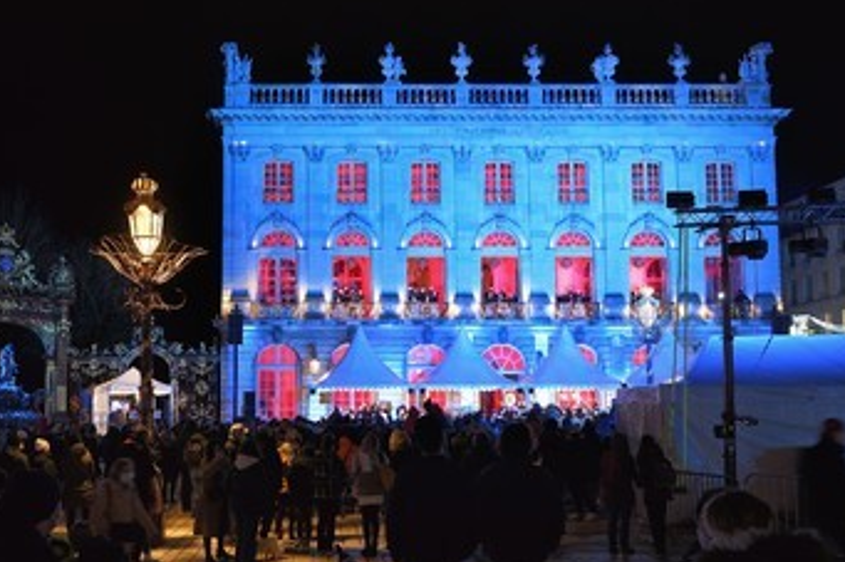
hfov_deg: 51.6
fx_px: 868
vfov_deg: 35.8
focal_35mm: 37
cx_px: 347
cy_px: 329
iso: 1600
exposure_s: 1/15
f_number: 6.3
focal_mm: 30
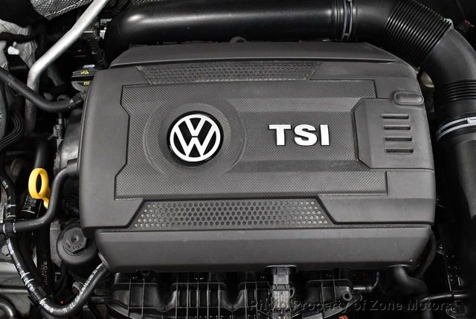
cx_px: 238
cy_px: 160
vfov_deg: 37.0
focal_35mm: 36
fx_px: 477
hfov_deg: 53.1
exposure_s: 1/125
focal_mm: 18
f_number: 3.5
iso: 2200
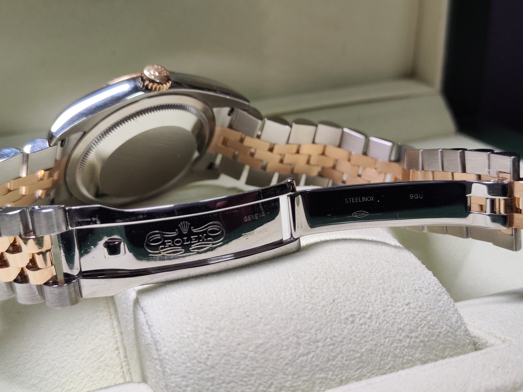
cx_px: 262
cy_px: 196
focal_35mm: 24
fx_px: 363
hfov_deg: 71.6
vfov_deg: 56.8
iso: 71
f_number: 1.88
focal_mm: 5.59
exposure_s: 1/120
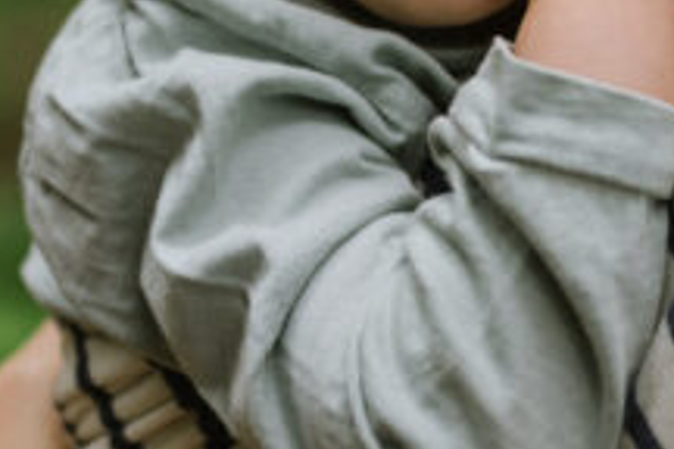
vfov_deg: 8.0
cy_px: -331
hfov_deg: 12.3
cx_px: 490
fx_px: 3108
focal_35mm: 166
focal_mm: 35
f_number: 2.2
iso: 250
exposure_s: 1/640
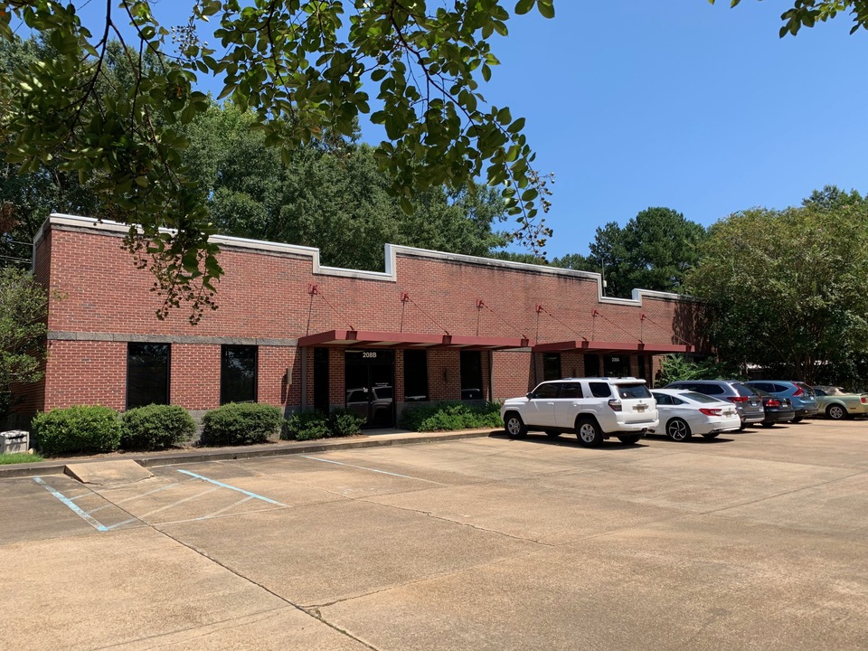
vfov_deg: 53.1
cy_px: 326
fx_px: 652
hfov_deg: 67.3
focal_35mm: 26
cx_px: 434
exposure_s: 1/1136
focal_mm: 4.25
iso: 25
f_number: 1.8
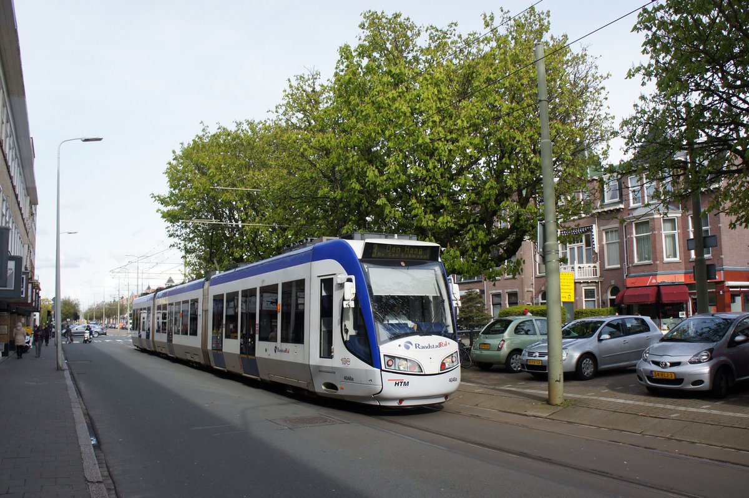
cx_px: 374
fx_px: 561
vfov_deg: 47.9
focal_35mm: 27
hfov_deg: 67.4
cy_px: 249
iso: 400
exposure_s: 1/1000
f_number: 5
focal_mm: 18
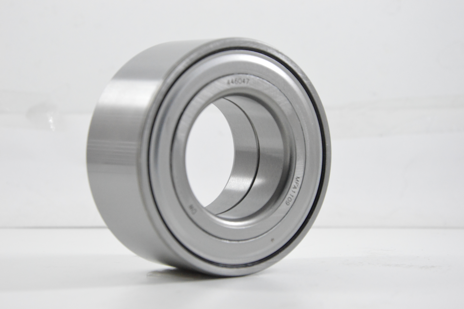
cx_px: 232
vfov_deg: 13.0
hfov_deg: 19.5
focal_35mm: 105
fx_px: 1352
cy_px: 154
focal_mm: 70
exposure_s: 1/100
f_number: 8
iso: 3200
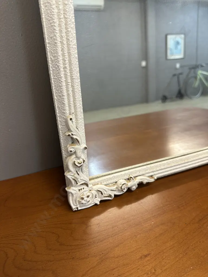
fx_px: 192
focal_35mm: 24
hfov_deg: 56.8
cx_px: 104
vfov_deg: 71.6
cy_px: 138
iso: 125
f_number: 1.78
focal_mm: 6.86
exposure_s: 1/50
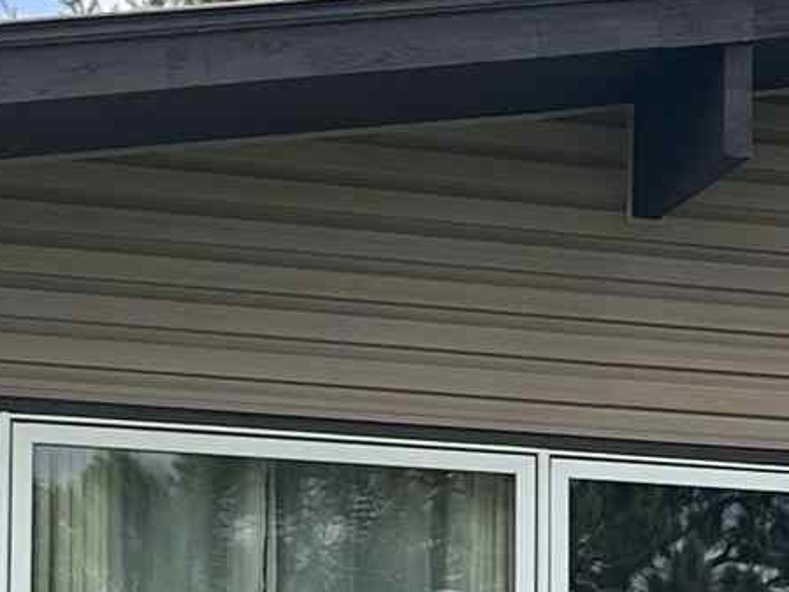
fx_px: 4058
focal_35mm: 178
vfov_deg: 8.2
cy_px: 806
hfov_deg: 10.7
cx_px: 1225
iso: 50
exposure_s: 1/1151
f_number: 1.6
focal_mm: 5.1
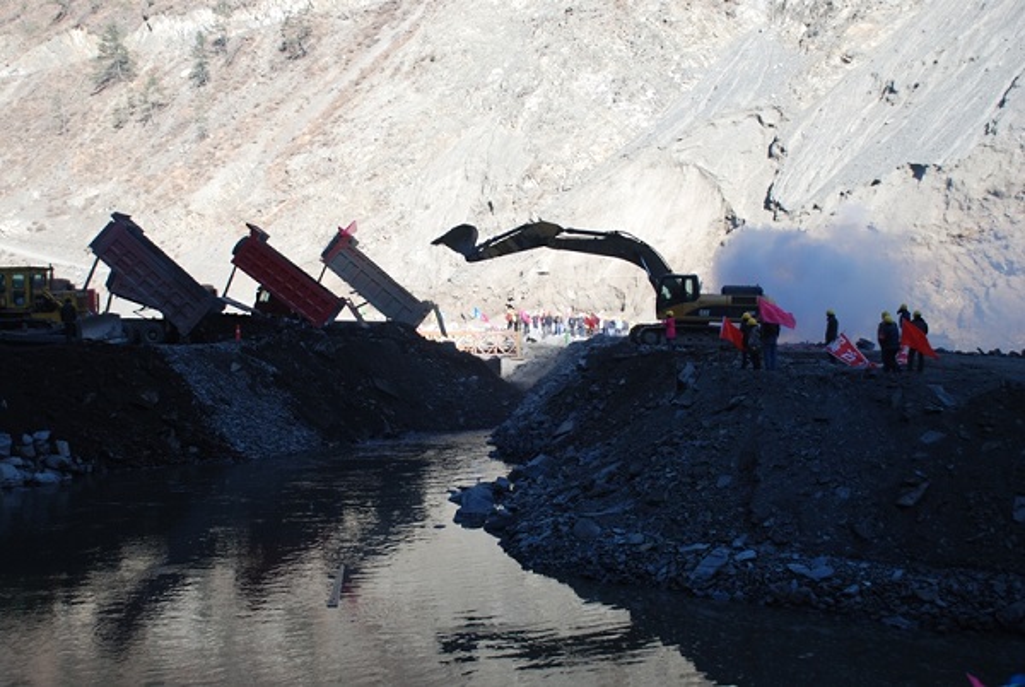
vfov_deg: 29.0
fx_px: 1326
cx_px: 512
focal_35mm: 46
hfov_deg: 42.3
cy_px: 344
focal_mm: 31
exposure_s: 1/125
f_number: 5.6
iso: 100
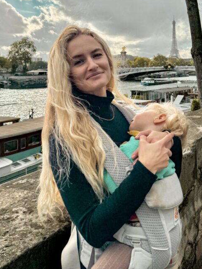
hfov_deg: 37.6
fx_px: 296
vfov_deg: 46.8
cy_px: 61
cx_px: 122
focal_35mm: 38
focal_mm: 6.86
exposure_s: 1/7100
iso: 80
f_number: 1.8
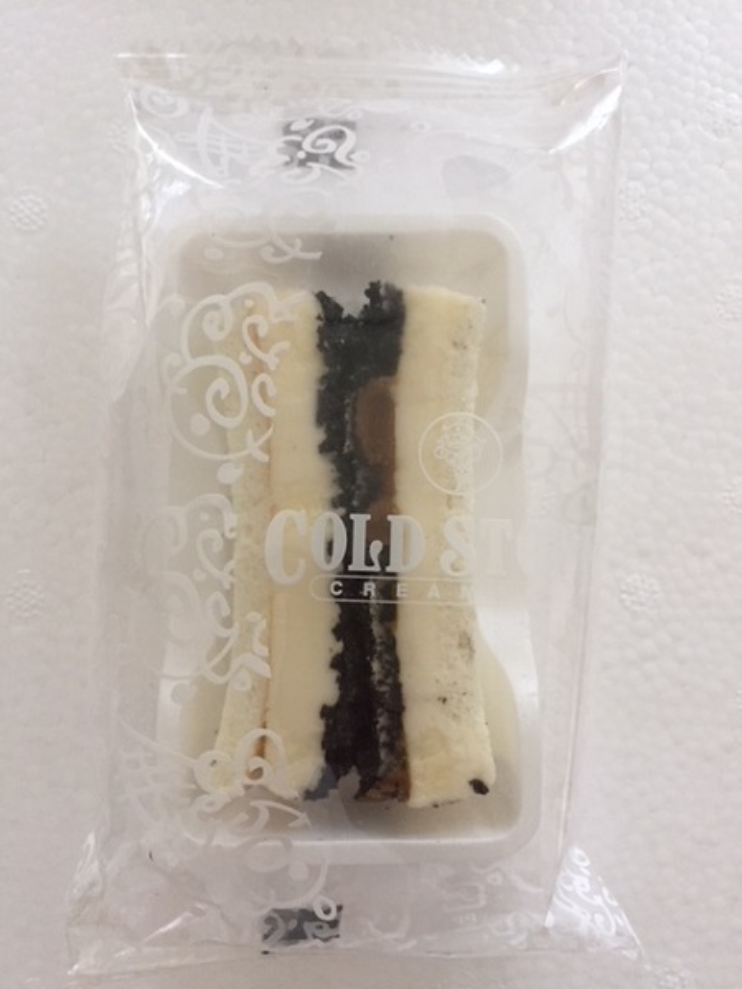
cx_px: 371
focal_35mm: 29
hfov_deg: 48.2
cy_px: 494
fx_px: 829
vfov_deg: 61.7
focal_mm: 4.15
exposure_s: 1/30
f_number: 2.2
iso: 50
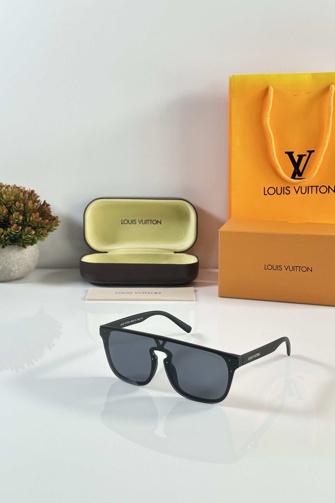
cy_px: 252
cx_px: 172
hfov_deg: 27.0
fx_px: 698
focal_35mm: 50
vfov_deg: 39.6
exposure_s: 1/100
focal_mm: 6.86
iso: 80
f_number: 1.78
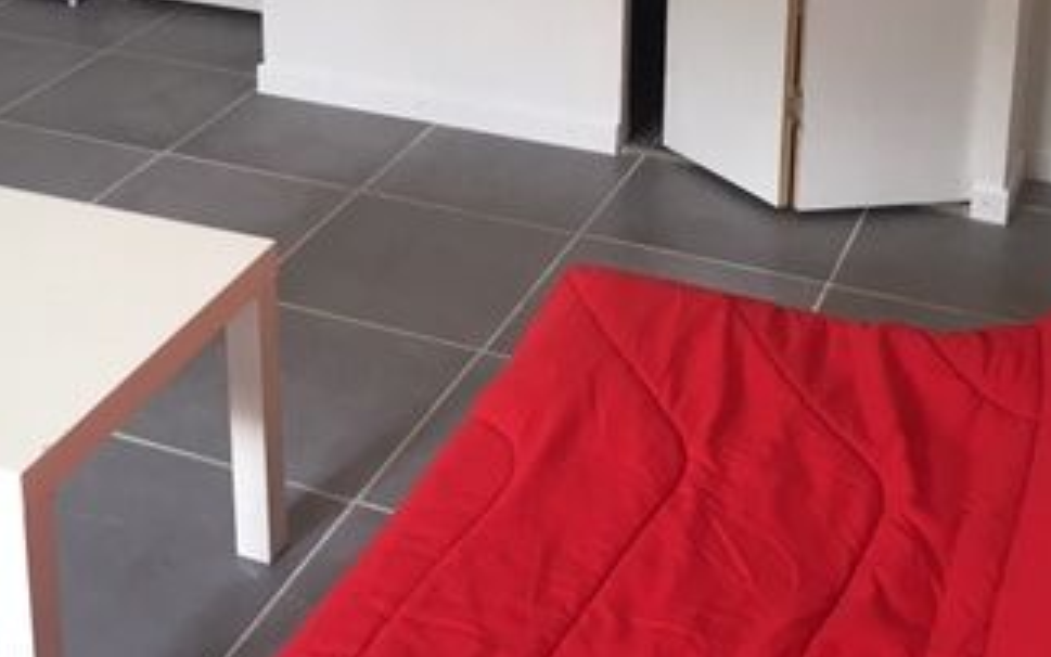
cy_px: -59
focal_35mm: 61
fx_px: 1748
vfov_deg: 20.4
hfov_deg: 33.2
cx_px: 358
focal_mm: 4.15
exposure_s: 1/33
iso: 25
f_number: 2.2
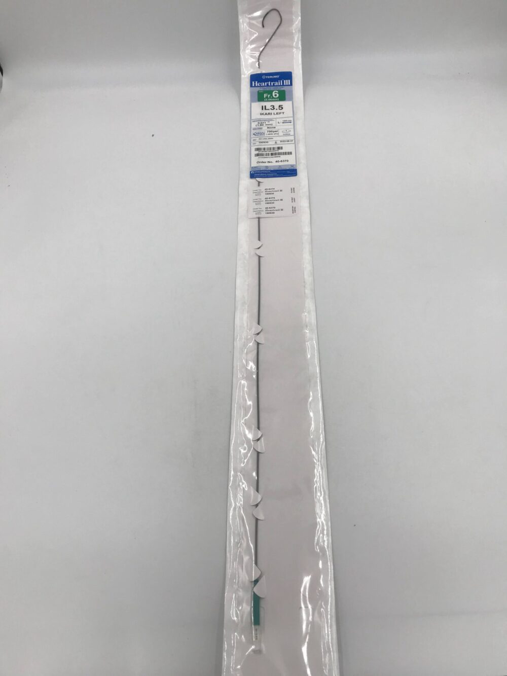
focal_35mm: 28
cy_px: 338
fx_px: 547
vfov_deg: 63.4
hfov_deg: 49.8
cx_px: 254
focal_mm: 3.99
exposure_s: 1/297
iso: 20
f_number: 1.8
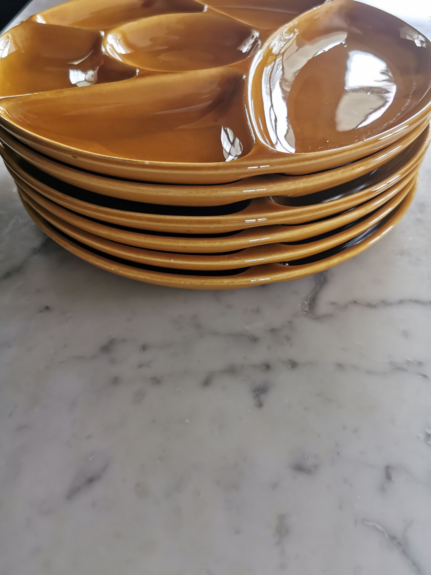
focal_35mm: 27
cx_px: 216
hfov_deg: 51.4
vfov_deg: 65.3
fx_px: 448
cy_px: 288
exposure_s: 1/100
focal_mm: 5.56
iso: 100
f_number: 1.6
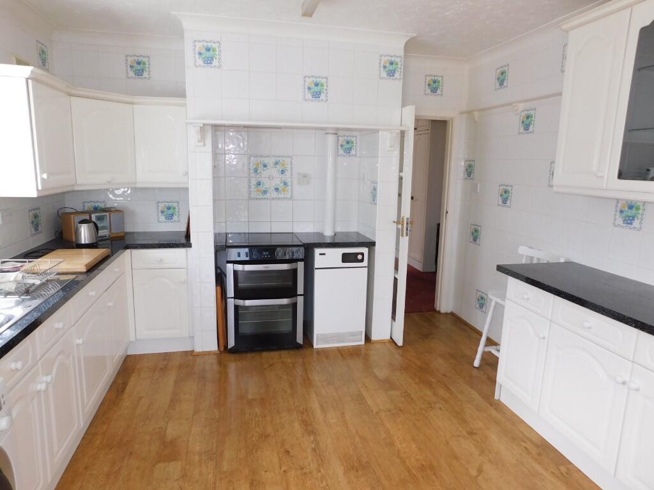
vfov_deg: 58.9
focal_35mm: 23
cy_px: 245
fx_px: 435
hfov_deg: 73.9
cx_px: 327
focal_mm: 4
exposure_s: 1/50
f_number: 3
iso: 125
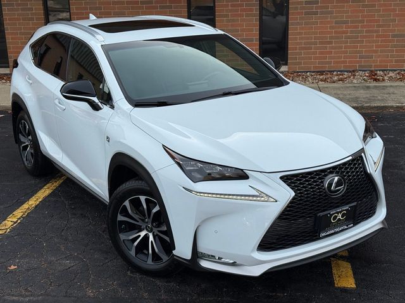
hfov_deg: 39.7
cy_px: 152
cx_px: 202
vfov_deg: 30.3
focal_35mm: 48
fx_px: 562
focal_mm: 6.76
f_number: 1.78
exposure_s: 1/3534
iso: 64
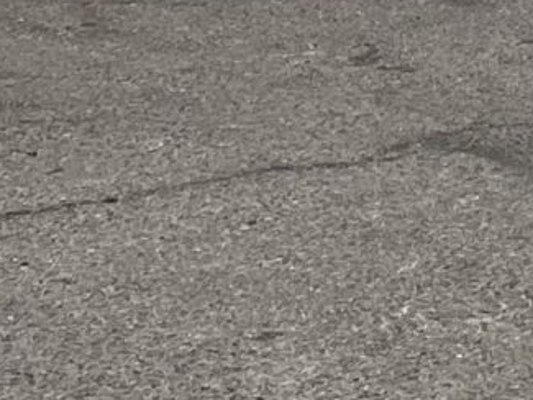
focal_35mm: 205
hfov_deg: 7.5
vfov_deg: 7.2
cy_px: -18
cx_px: 1975
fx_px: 3158
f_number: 1.6
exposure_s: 1/621
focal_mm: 5.1
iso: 50
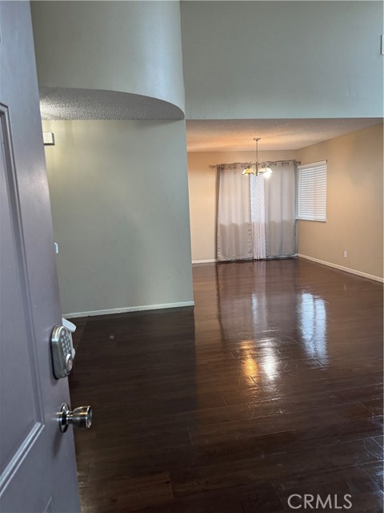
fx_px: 355
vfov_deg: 71.6
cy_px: 256
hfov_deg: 56.8
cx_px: 192
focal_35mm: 24
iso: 250
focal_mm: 6.76
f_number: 1.78
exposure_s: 1/60
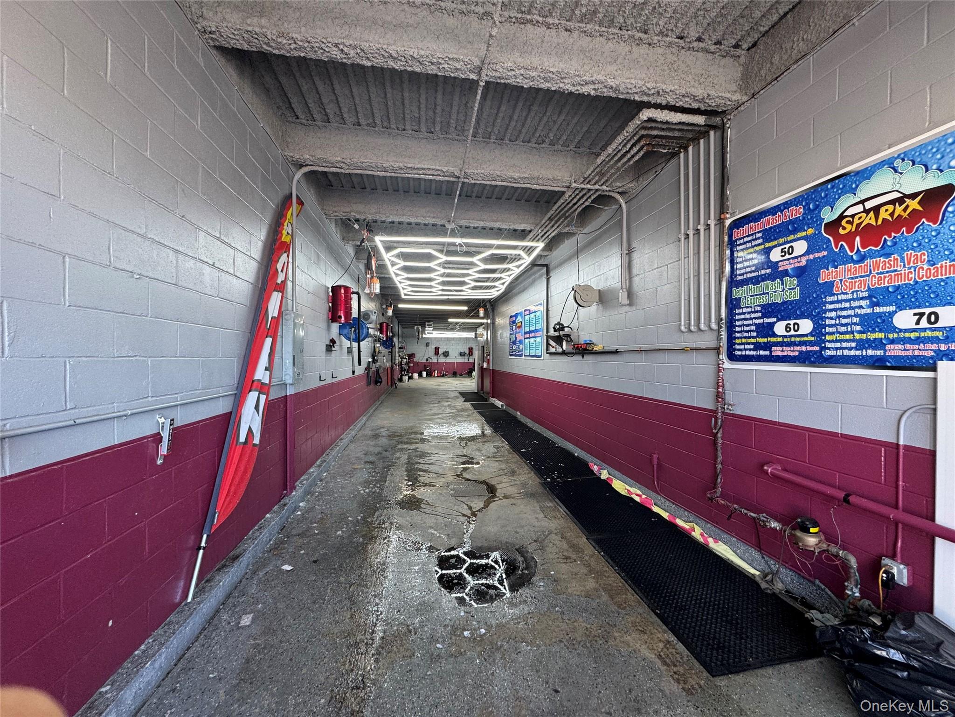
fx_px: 386
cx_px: 478
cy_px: 358
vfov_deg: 85.7
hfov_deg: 102.1
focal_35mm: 14
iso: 125
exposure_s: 1/120
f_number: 2.2
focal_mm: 2.22
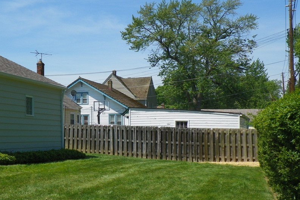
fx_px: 492
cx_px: 109
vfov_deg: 23.0
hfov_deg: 33.7
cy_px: 107
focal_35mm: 59
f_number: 5.6
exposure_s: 1/320
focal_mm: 7.9
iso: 64
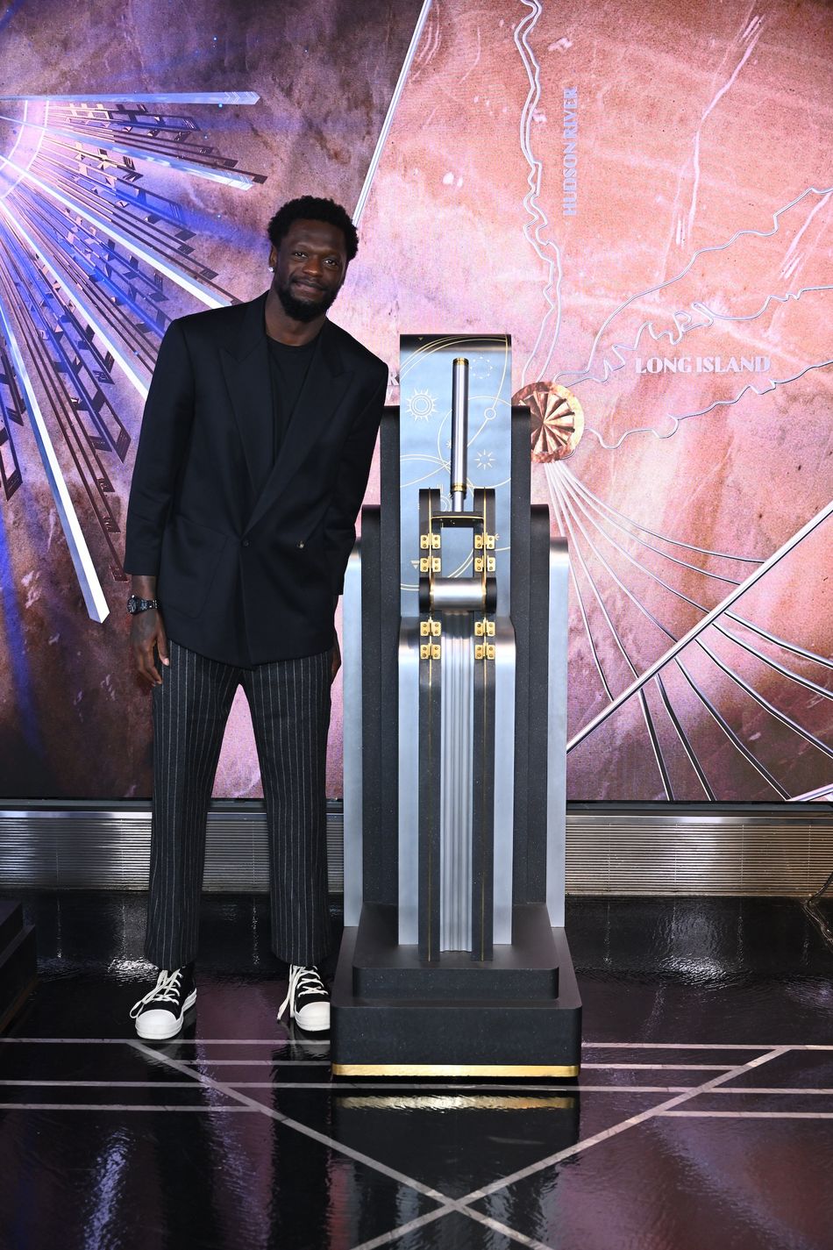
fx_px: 1596
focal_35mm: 46
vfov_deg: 42.7
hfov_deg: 29.2
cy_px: 625
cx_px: 416
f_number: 3.5
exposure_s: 1/60
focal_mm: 46
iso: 640
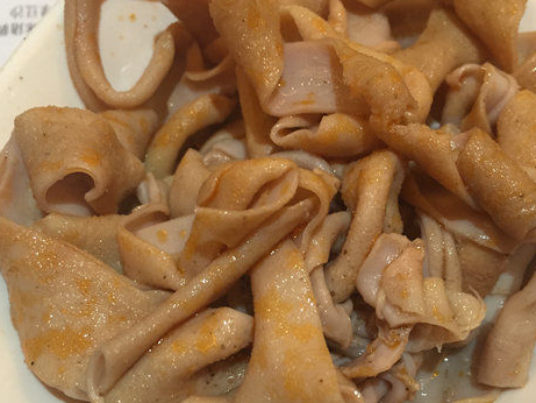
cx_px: 316
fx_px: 681
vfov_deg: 32.7
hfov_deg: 42.8
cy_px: 251
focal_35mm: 44
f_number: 2.2
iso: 50
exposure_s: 1/30
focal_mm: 4.15
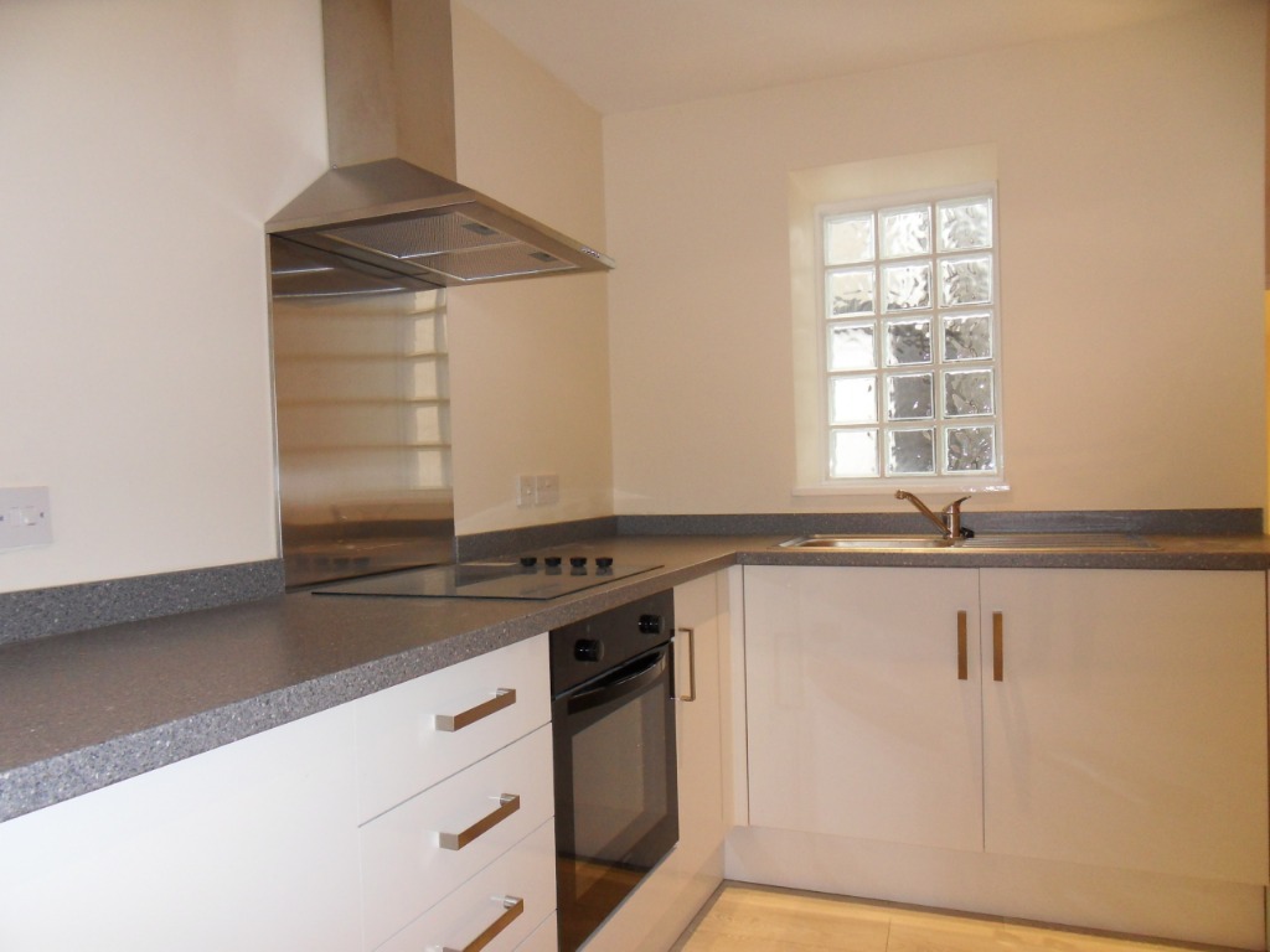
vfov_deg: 56.8
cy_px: 476
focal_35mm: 24
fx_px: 881
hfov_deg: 71.6
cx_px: 635
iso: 200
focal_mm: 4.2
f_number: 3.3
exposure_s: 1/30
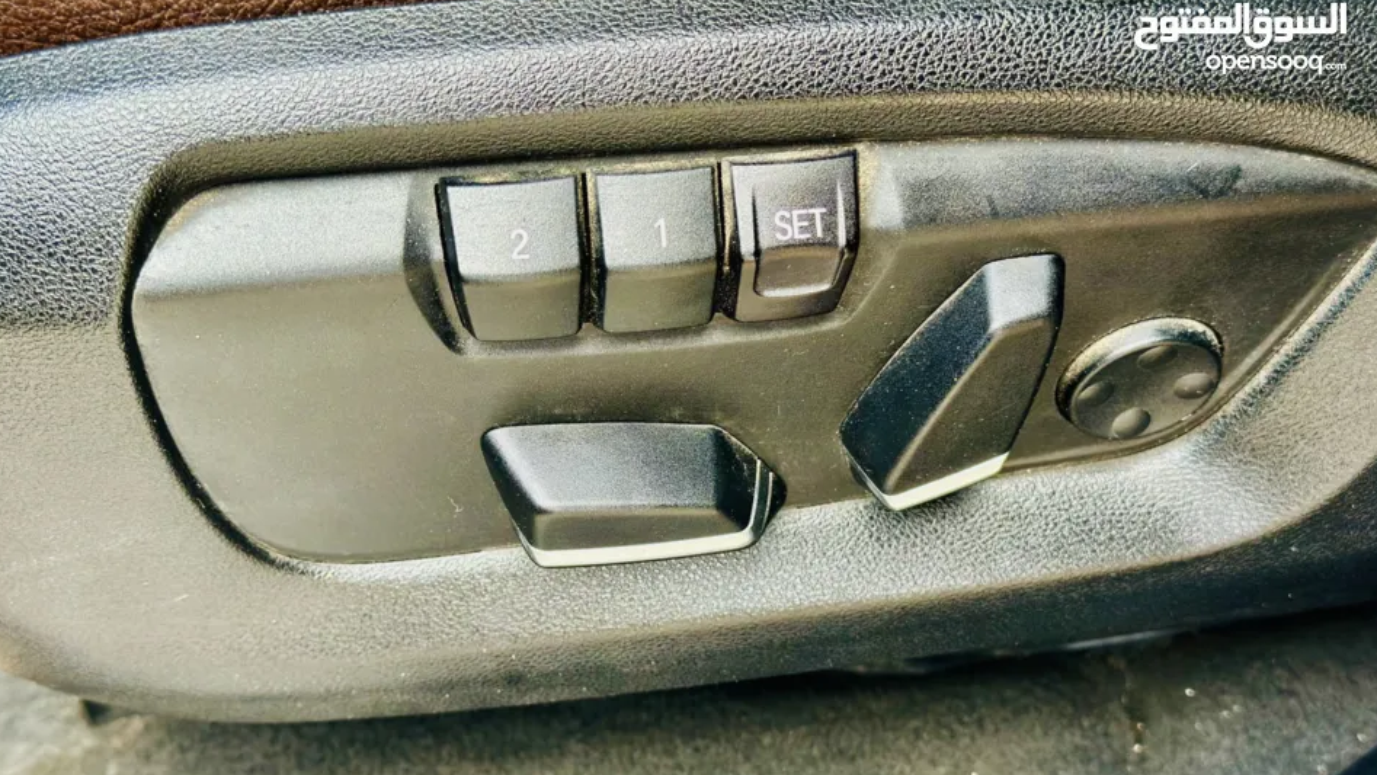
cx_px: 683
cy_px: 491
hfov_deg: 39.2
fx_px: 1935
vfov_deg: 22.6
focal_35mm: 53
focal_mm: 6.86
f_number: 1.78
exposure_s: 1/60
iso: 160
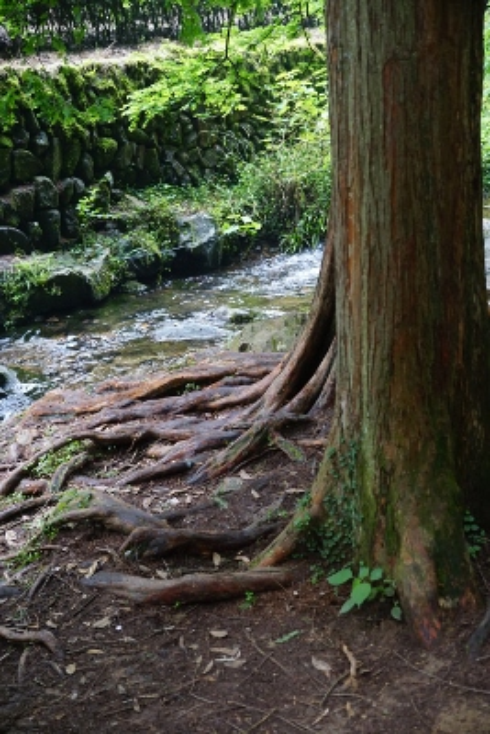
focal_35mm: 52
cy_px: 367
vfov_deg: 37.8
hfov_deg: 25.8
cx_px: 245
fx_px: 1071
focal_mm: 35
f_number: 4.5
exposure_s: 1/60
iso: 640
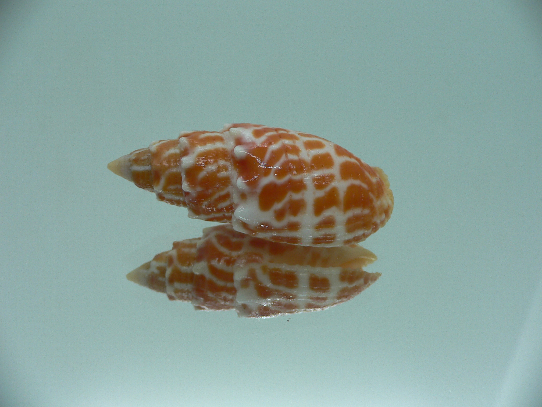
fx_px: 548
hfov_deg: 52.6
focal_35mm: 35
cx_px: 271
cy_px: 204
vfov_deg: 40.7
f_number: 2.8
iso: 80
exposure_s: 1/60
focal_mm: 4.6
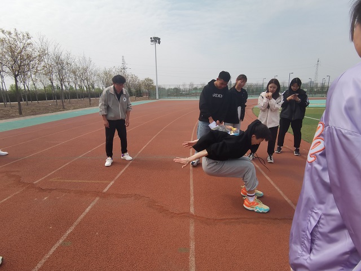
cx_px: 180
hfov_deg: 91.0
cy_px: 136
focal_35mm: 17
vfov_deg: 74.7
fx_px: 177
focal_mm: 2.26
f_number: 2.2
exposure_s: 1/1481
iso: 50
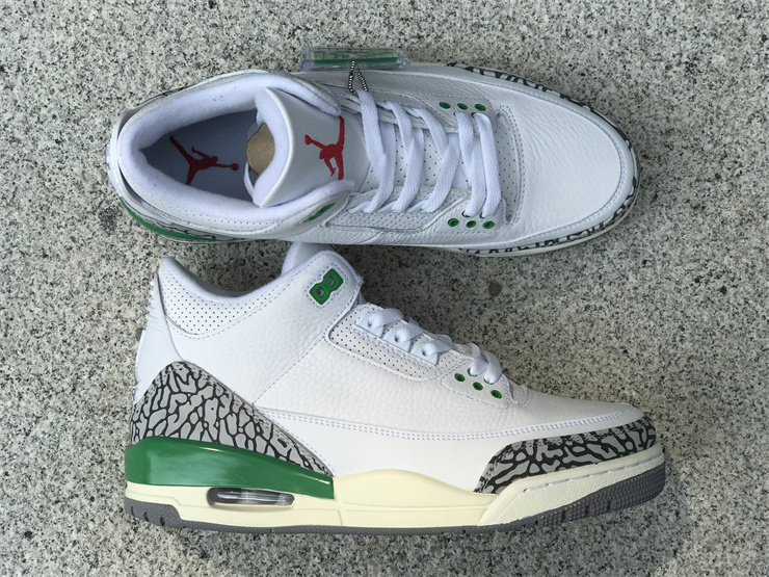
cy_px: 288
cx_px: 384
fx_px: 1266
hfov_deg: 33.8
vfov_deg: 25.7
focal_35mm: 57
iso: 20
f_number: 2.8
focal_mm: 6.6
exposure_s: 1/630
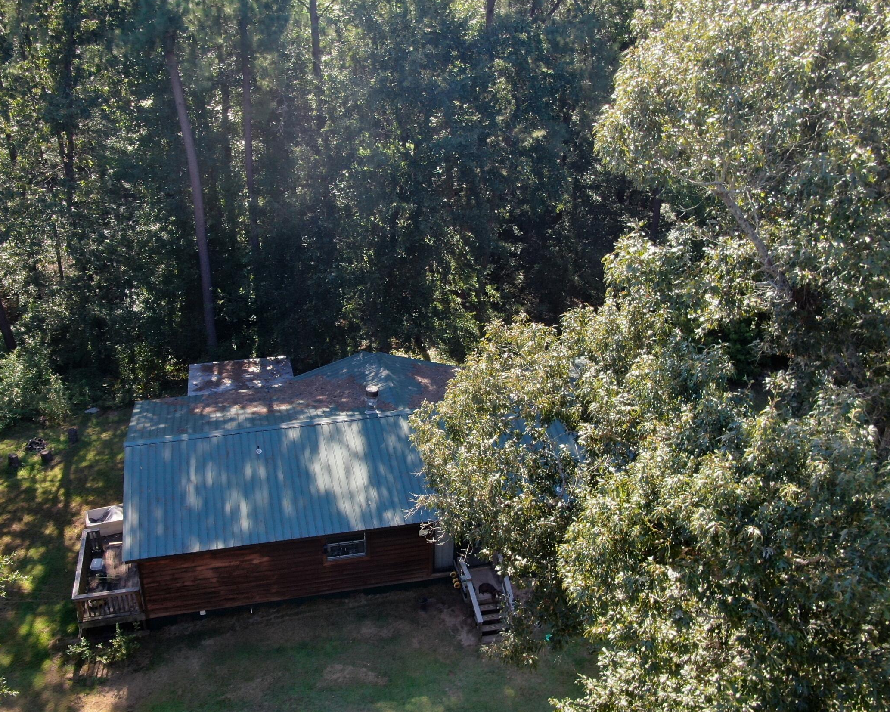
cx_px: 416
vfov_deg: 43.3
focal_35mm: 34
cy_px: 389
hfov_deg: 52.8
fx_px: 896
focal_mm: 4.39
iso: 100
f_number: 2.8
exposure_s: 1/160
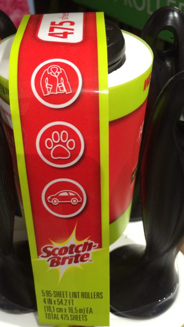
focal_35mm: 36
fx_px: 312
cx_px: 85
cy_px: 171
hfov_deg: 32.8
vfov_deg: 55.3
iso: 160
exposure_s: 1/30
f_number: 2.2
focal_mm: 4.15
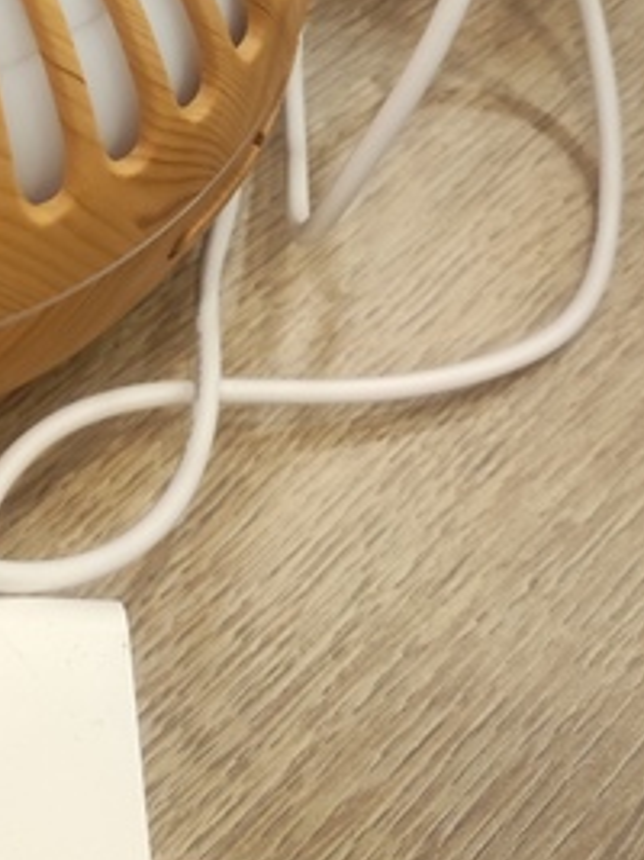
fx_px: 1862
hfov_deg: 18.7
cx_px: -93
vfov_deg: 23.3
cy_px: -235
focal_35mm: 75
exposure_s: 1/50
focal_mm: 4.7
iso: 595
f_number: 1.79
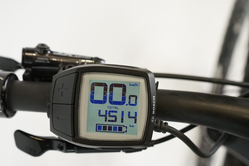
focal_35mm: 45
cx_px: 115
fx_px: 311
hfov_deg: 43.6
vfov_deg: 29.7
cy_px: 106
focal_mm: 33
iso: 2500
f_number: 5.6
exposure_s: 1/200
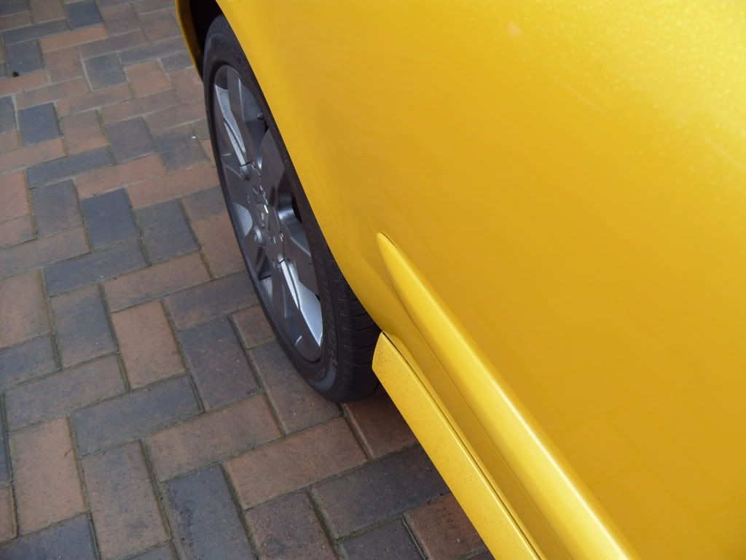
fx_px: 754
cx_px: 373
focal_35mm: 35
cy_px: 280
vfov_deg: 40.7
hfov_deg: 52.6
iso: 80
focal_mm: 7.8
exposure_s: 1/90
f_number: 3.1
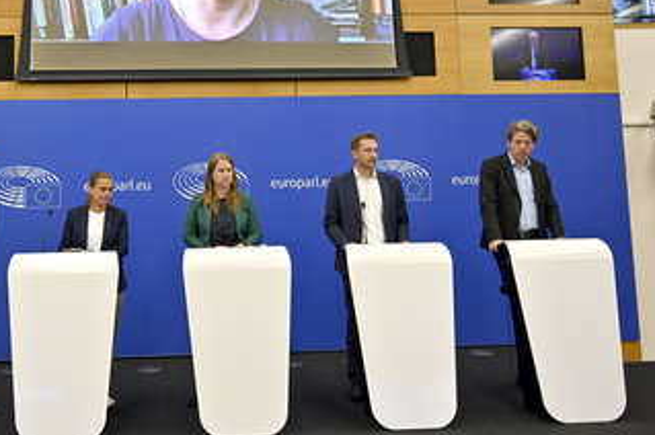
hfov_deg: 45.8
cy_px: 135
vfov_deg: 31.7
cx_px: 206
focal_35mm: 42
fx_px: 758
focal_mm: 29.5
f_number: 4
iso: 1250
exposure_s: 1/200
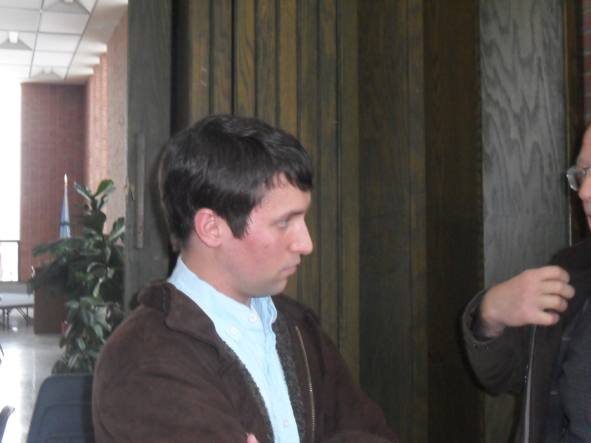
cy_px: 222
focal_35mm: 52
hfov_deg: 36.8
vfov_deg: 28.0
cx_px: 296
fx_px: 888
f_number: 5
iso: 400
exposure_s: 1/60
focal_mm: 9.3
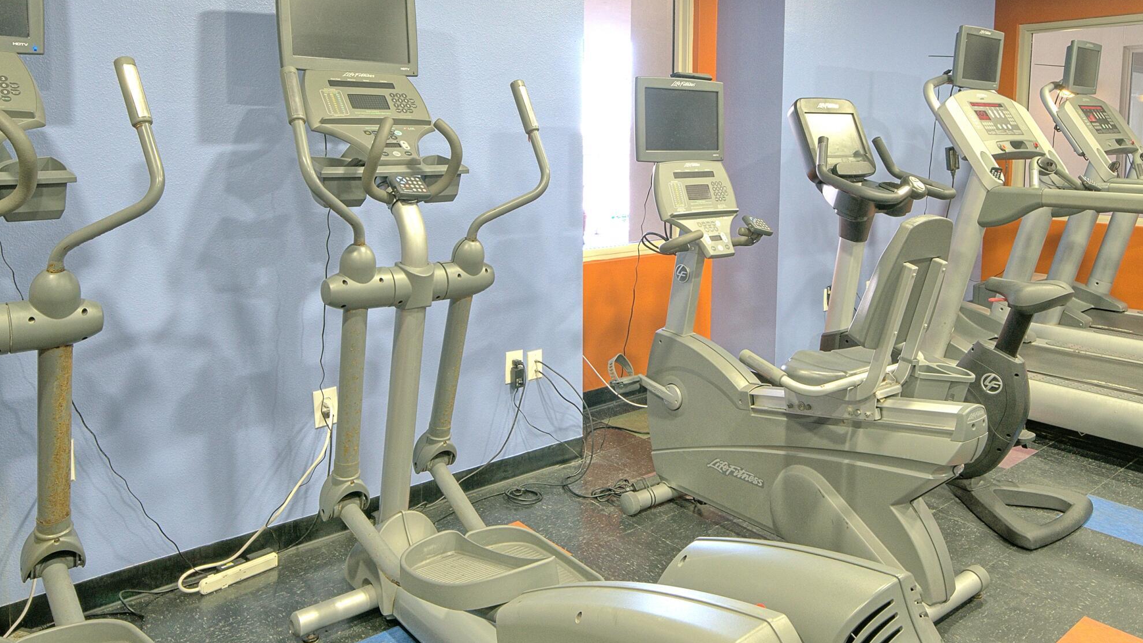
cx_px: 608
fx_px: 818
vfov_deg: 42.3
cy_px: 214
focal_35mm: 27
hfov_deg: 69.8
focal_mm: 17
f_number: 11
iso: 200
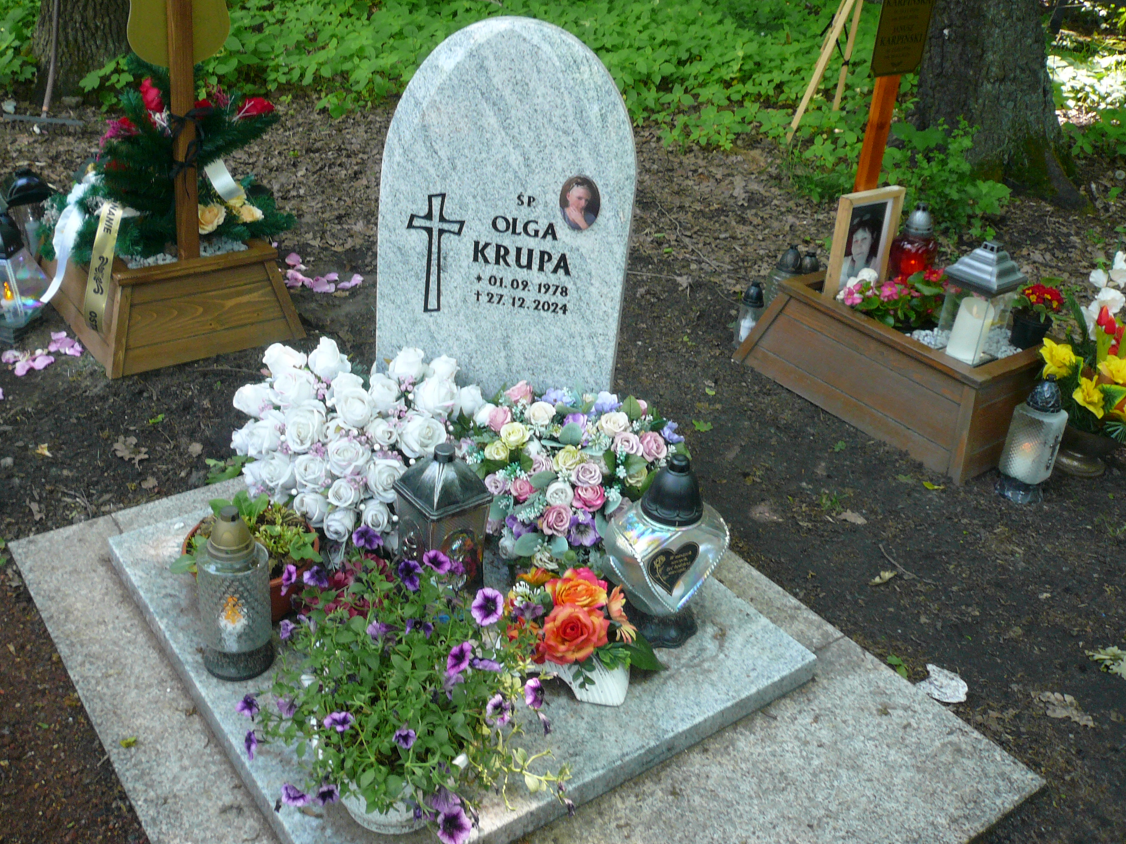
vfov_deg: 42.9
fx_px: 1073
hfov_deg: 55.1
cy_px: 379
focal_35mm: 33
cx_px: 474
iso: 100
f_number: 2.8
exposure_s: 1/40
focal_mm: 4.6
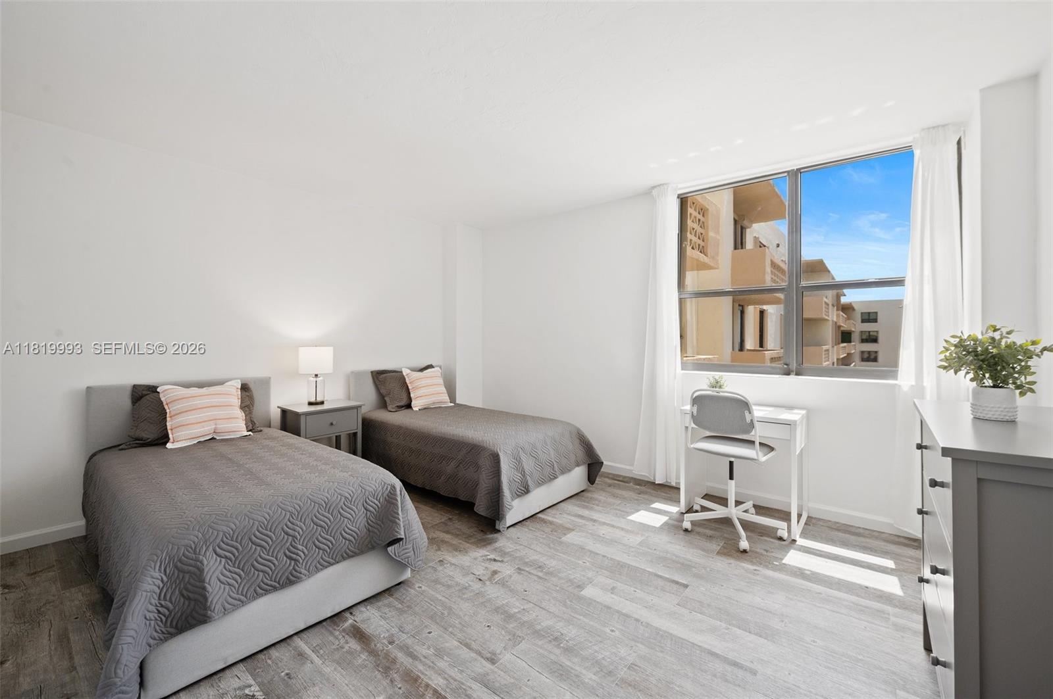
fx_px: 409
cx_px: 526
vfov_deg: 81.1
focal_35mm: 14
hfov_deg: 104.3
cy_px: 350
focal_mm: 14
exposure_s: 1/13
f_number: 8
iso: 200
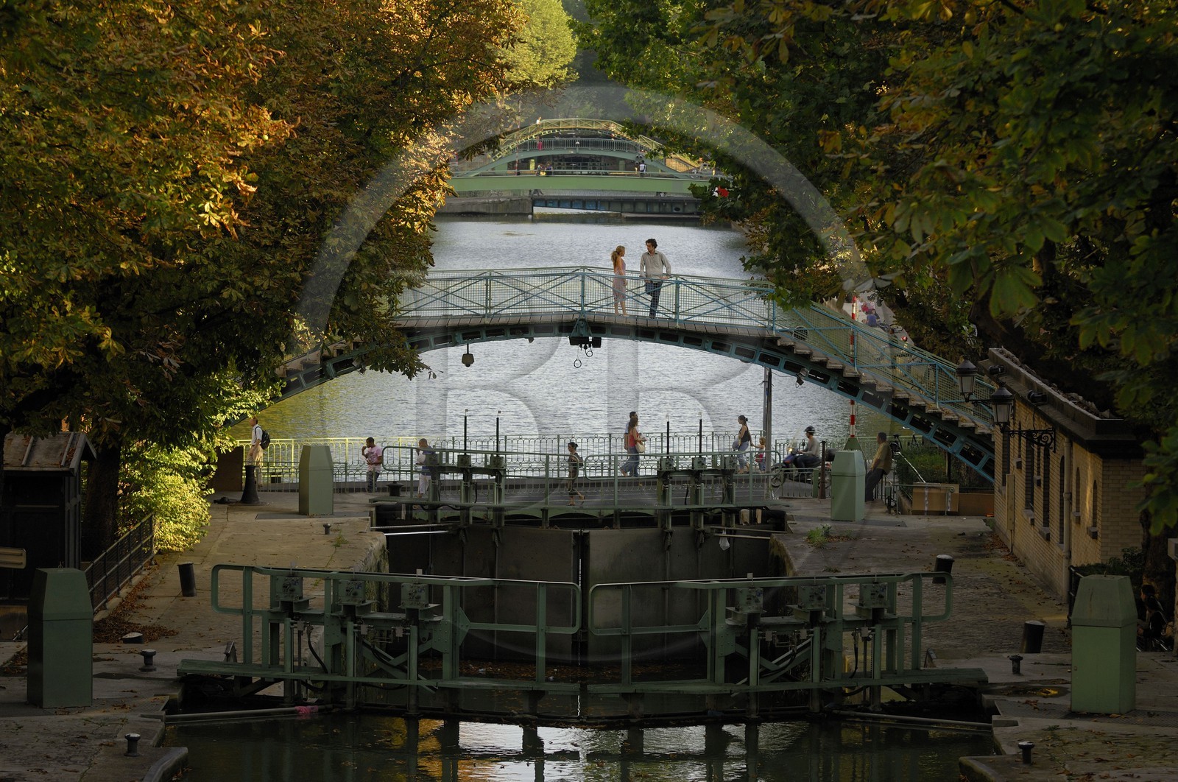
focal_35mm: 123
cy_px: 391
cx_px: 589
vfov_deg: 11.1
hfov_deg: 16.7
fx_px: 4019
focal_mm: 82
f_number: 3.5
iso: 100
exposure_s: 1/200
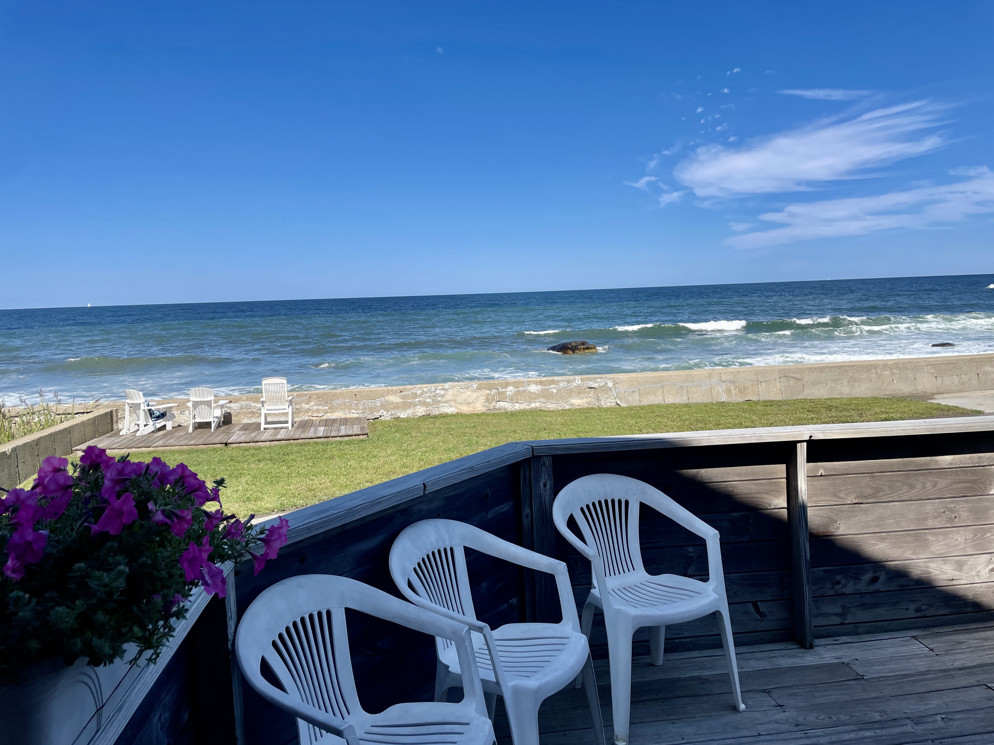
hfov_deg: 67.3
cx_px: 497
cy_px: 372
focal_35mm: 26
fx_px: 747
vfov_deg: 53.1
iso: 32
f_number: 1.6
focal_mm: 4.2
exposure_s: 1/3861
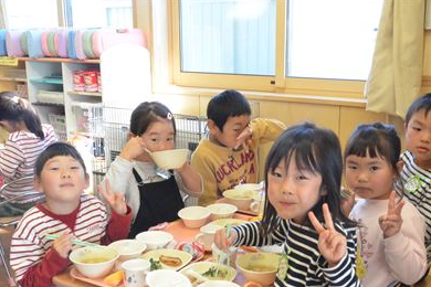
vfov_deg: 29.1
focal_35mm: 46
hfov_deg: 42.7
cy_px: 179
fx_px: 551
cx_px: 211
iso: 3200
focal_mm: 24
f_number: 10
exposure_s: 1/80
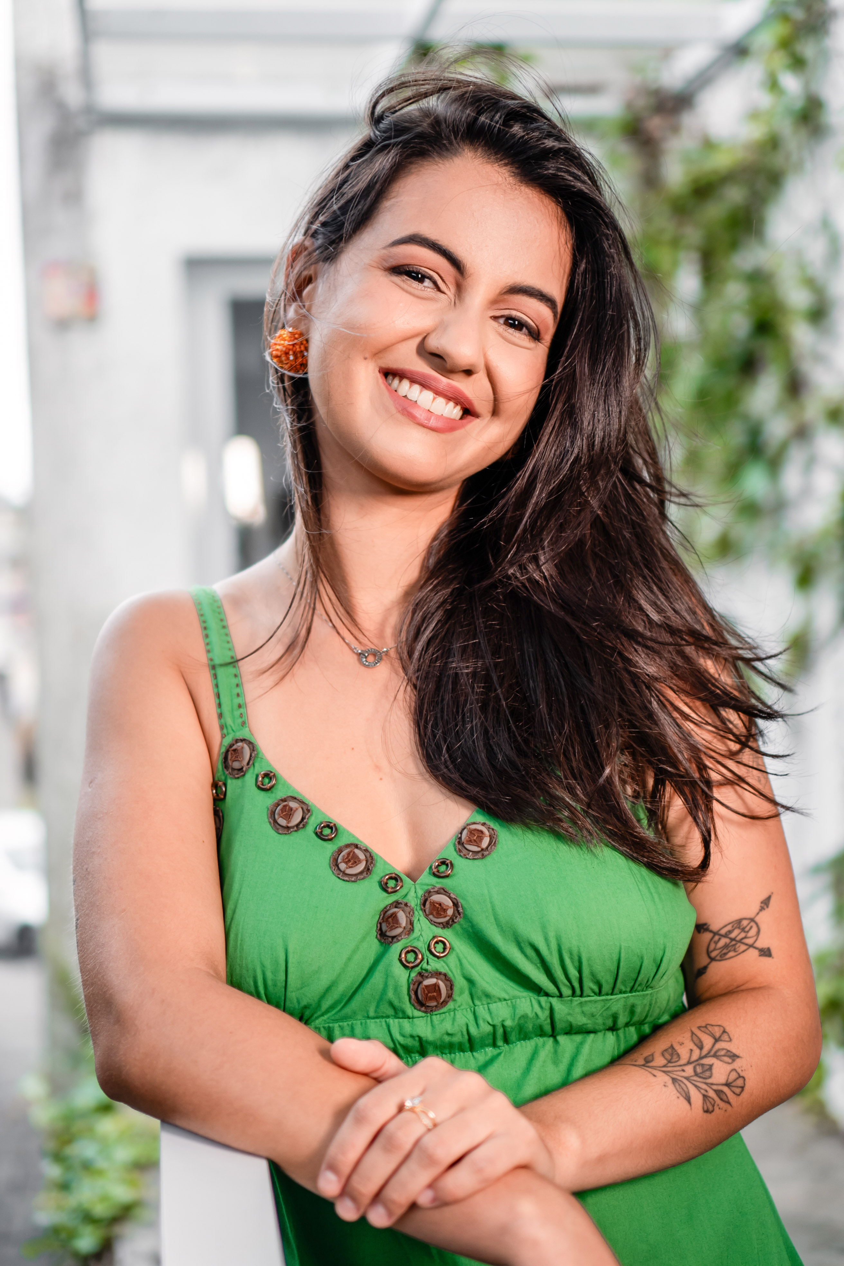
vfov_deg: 38.2
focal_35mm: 52
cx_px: 422
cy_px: 633
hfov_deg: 26.0
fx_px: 1829
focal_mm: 35
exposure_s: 1/100
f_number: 1.8
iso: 125
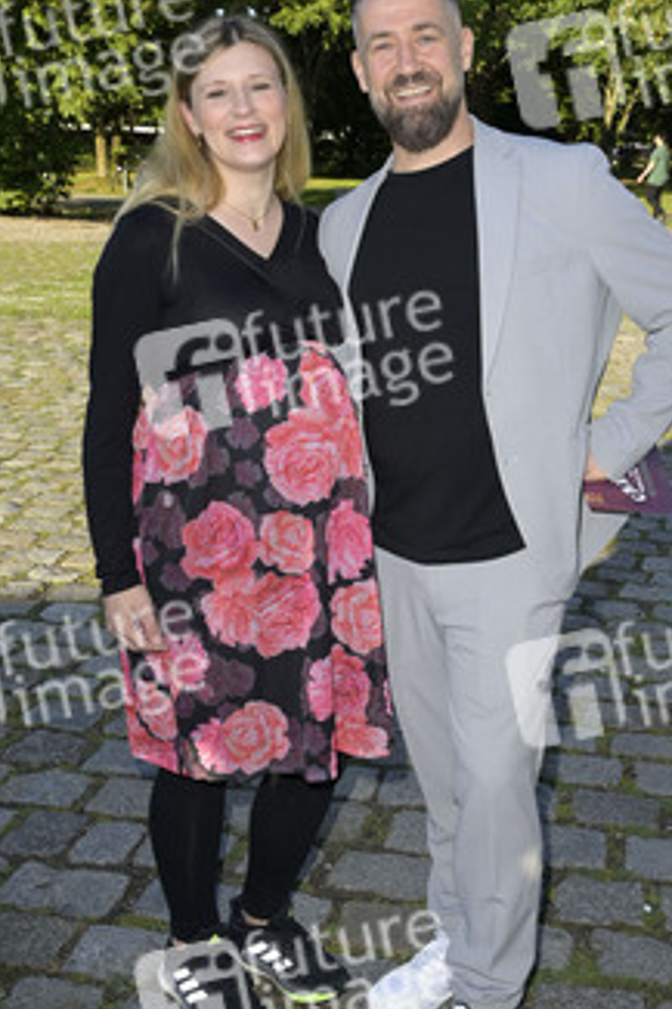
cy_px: 520
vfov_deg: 45.4
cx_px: 384
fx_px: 1205
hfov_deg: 31.1
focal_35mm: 43
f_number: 10
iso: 400
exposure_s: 1/200
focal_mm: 35
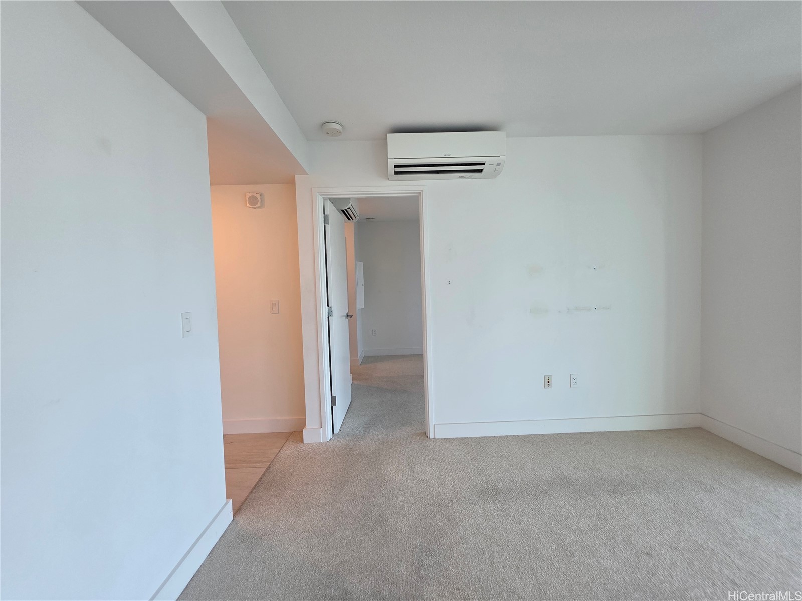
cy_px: 300
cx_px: 401
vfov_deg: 89.9
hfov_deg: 106.2
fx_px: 301
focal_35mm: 13
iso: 100
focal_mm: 2.2
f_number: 1.9
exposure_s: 1/120
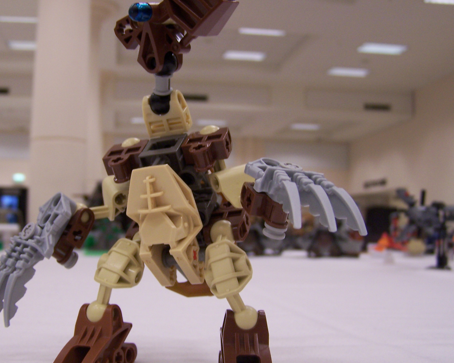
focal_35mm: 47
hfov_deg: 39.4
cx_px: 184
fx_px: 631
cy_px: 179
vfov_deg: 32.1
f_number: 2.8
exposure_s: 1/30
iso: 140
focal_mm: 6.3
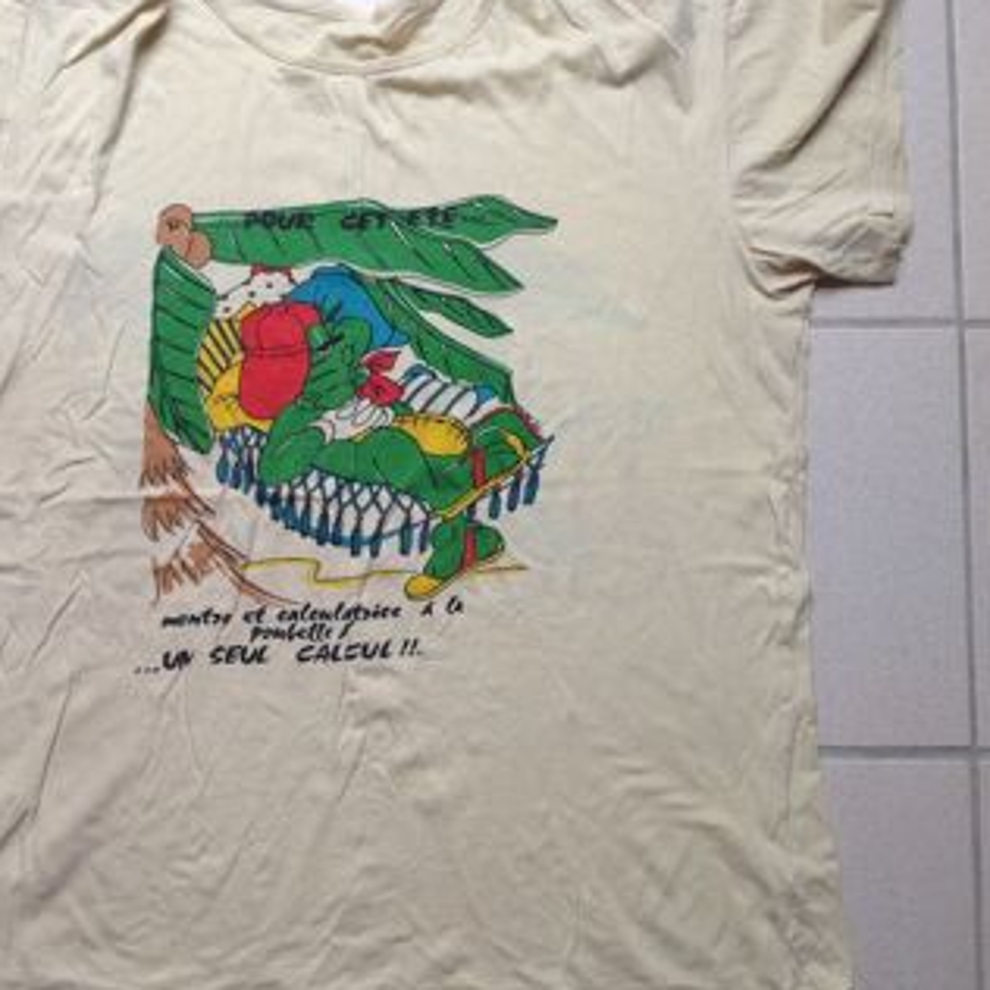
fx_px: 1521
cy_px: 506
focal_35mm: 47
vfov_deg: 36.1
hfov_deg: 35.8
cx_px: 341
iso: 50
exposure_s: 1/24
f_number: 2.4
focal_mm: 4.28
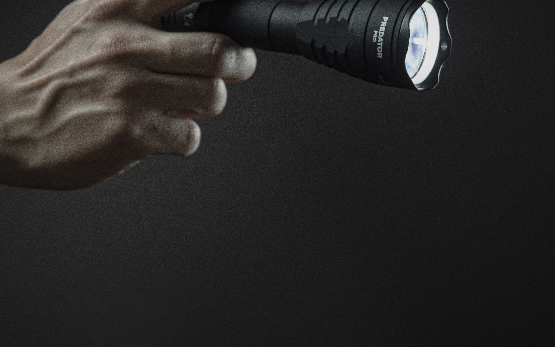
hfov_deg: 37.5
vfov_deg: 23.8
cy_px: 91
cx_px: 266
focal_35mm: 54
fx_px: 817
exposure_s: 1/80
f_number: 4.5
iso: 500
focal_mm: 20
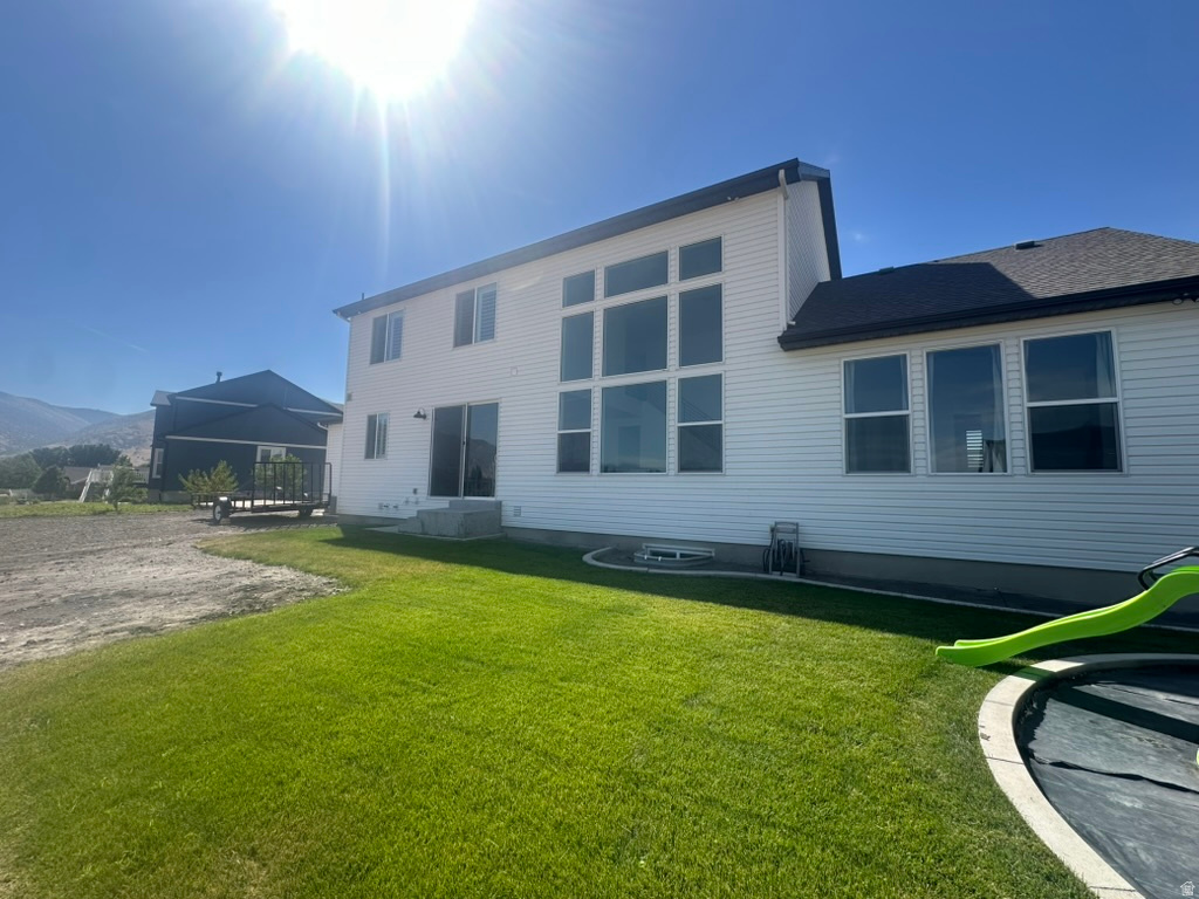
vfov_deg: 85.7
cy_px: 450
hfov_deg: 102.1
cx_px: 600
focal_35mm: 14
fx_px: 485
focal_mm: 2.22
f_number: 2.2
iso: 40
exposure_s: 1/1473
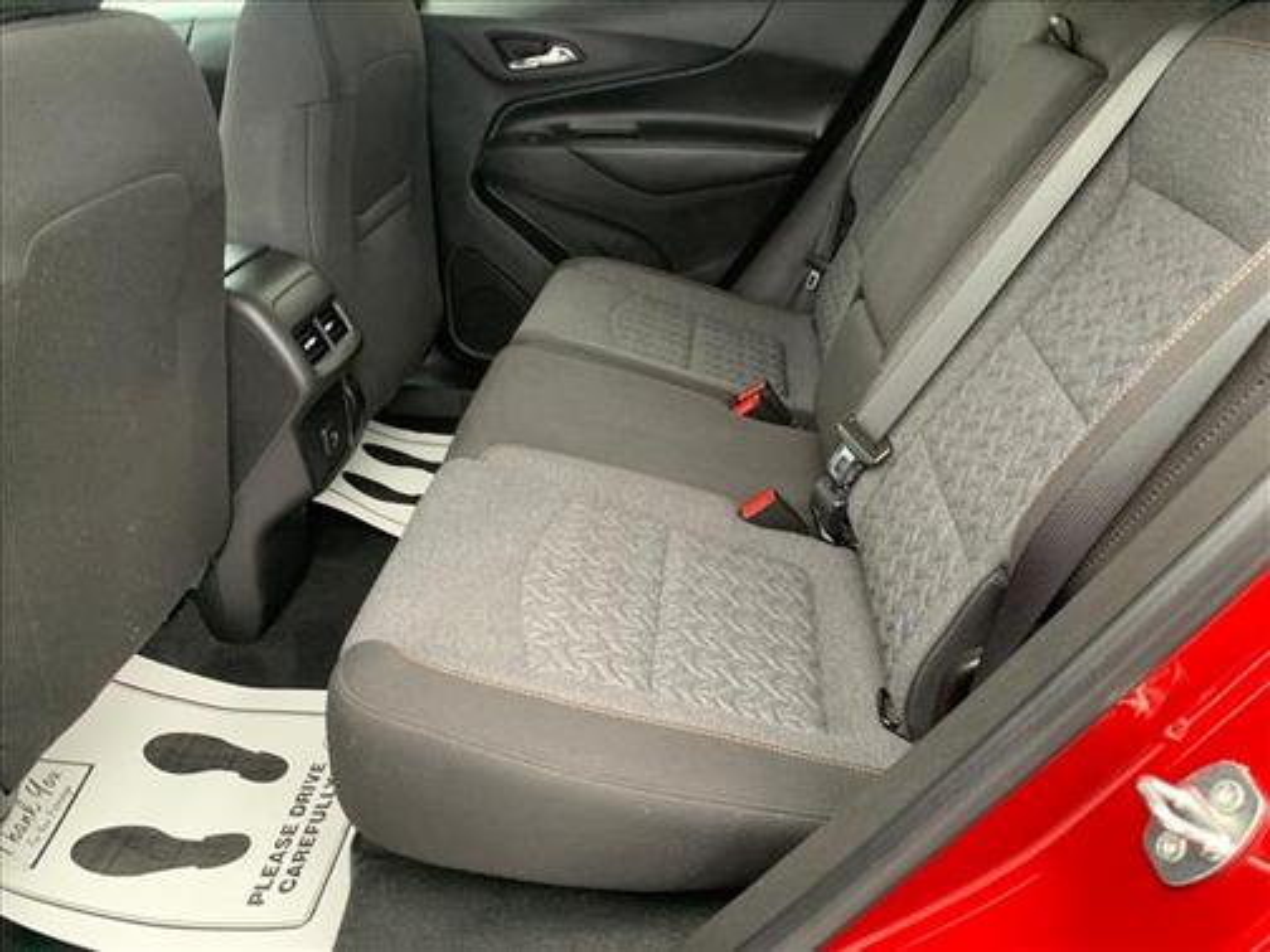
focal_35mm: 26
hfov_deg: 67.3
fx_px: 954
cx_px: 635
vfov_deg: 53.1
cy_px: 476
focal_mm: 4.25
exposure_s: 1/51
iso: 400
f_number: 1.8
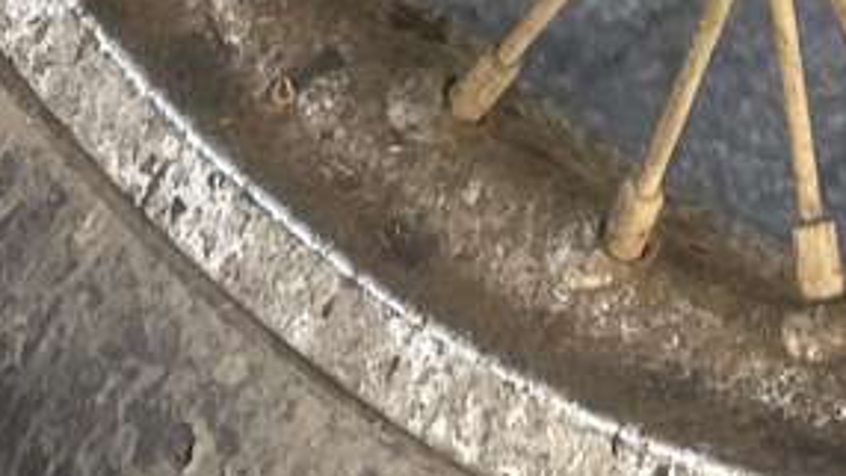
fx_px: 4442
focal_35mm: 198
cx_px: 950
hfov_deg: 10.7
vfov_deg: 5.6
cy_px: -1168
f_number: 1.8
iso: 32
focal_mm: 4.25
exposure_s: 1/175
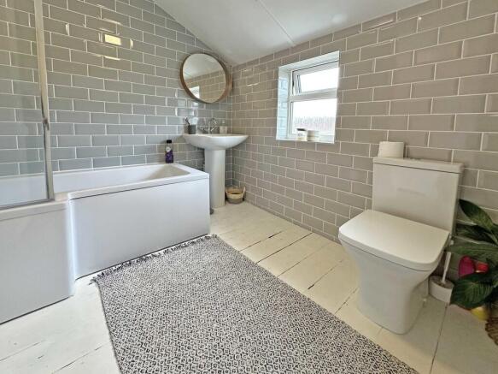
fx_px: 201
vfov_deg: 85.7
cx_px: 249
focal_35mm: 14
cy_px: 187
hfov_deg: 102.1
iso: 160
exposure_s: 1/100
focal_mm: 2.22
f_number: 2.2
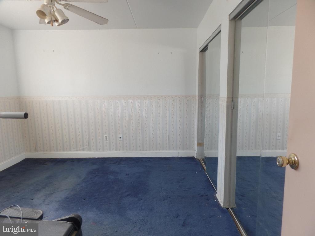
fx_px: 209
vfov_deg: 58.9
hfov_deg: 73.9
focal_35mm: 23
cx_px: 158
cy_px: 118
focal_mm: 4.1
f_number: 2.8
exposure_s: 1/30
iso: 120
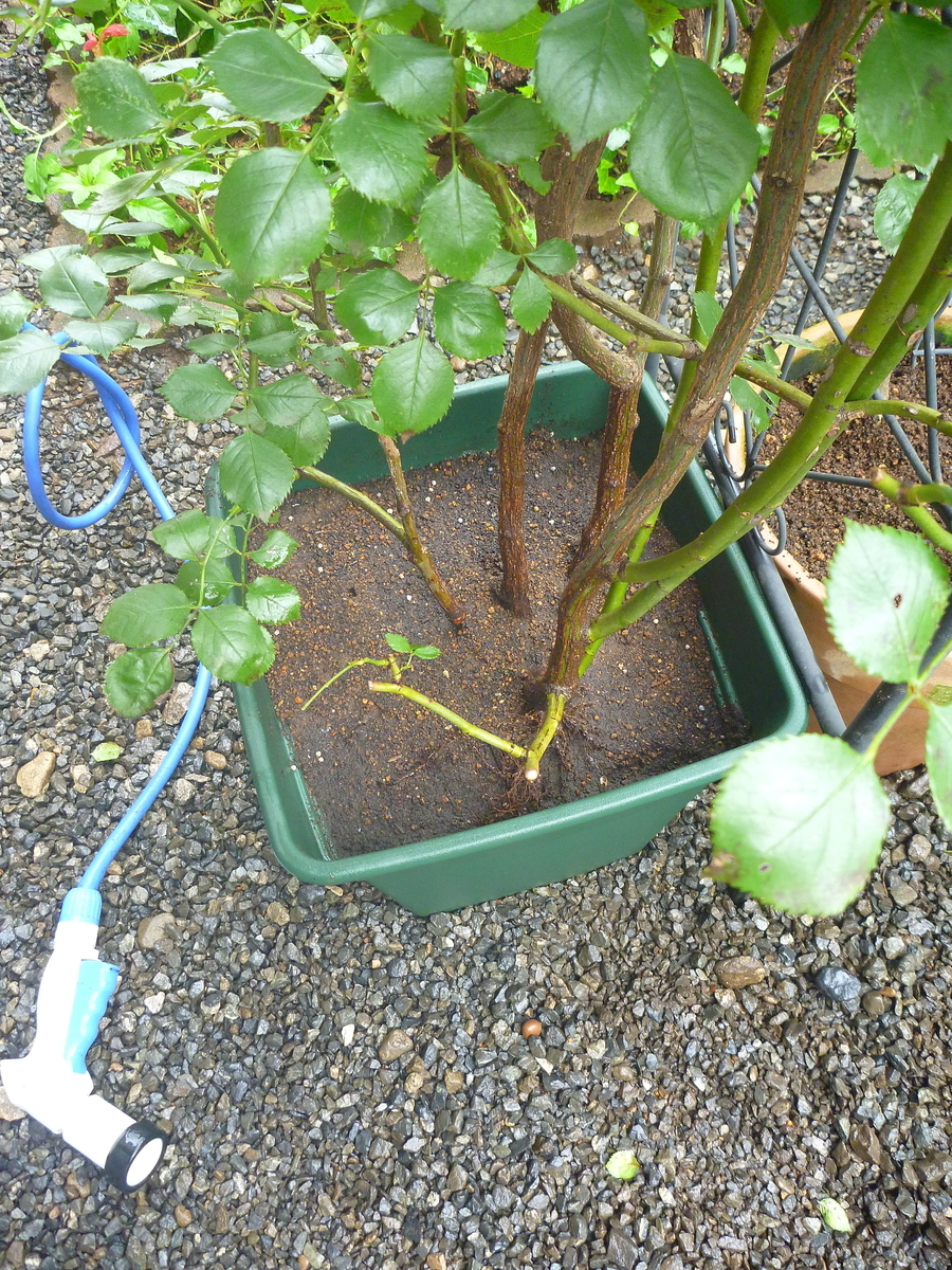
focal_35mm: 28
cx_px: 476
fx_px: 1027
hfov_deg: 49.7
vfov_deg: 63.4
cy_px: 635
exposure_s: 1/30
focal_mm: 4.9
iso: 250
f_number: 3.3
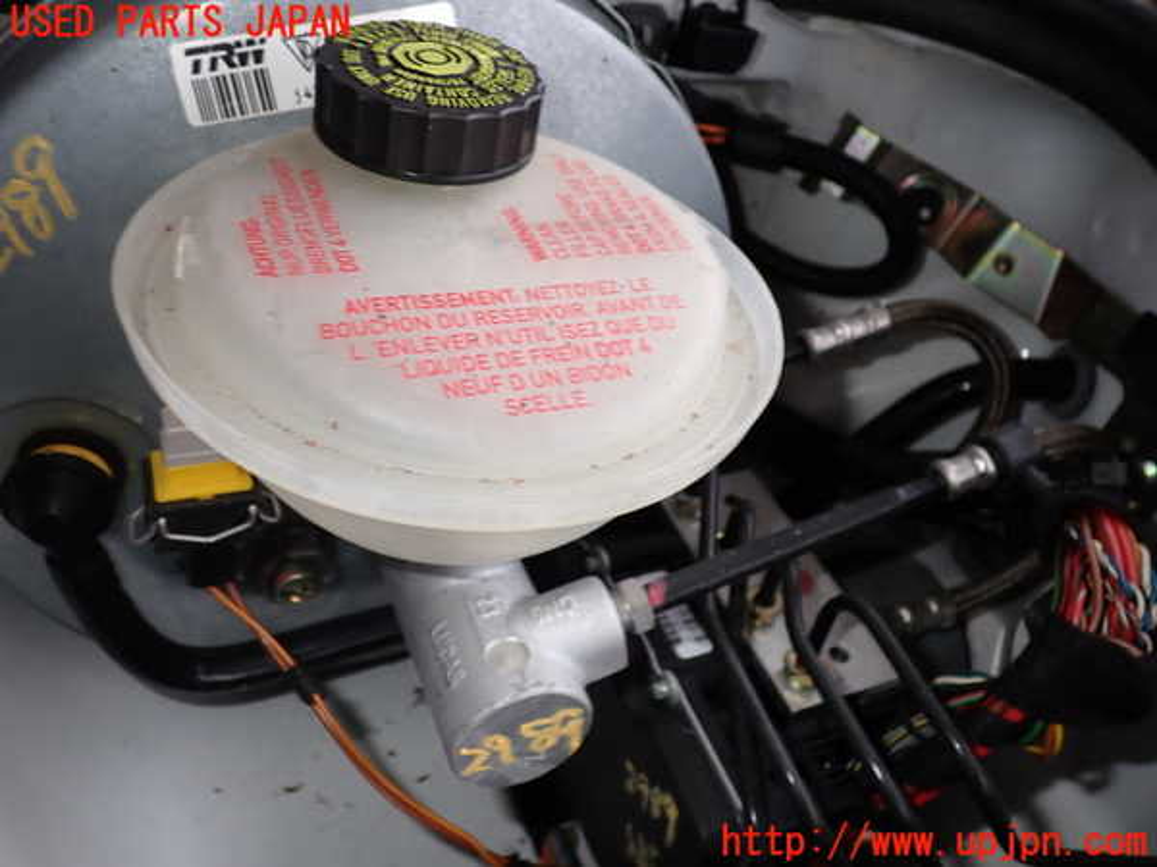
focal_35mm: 30
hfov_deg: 60.0
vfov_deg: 46.8
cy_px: 434
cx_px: 578
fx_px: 1003
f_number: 6.3
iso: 100
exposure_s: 1/30
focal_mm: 5.4
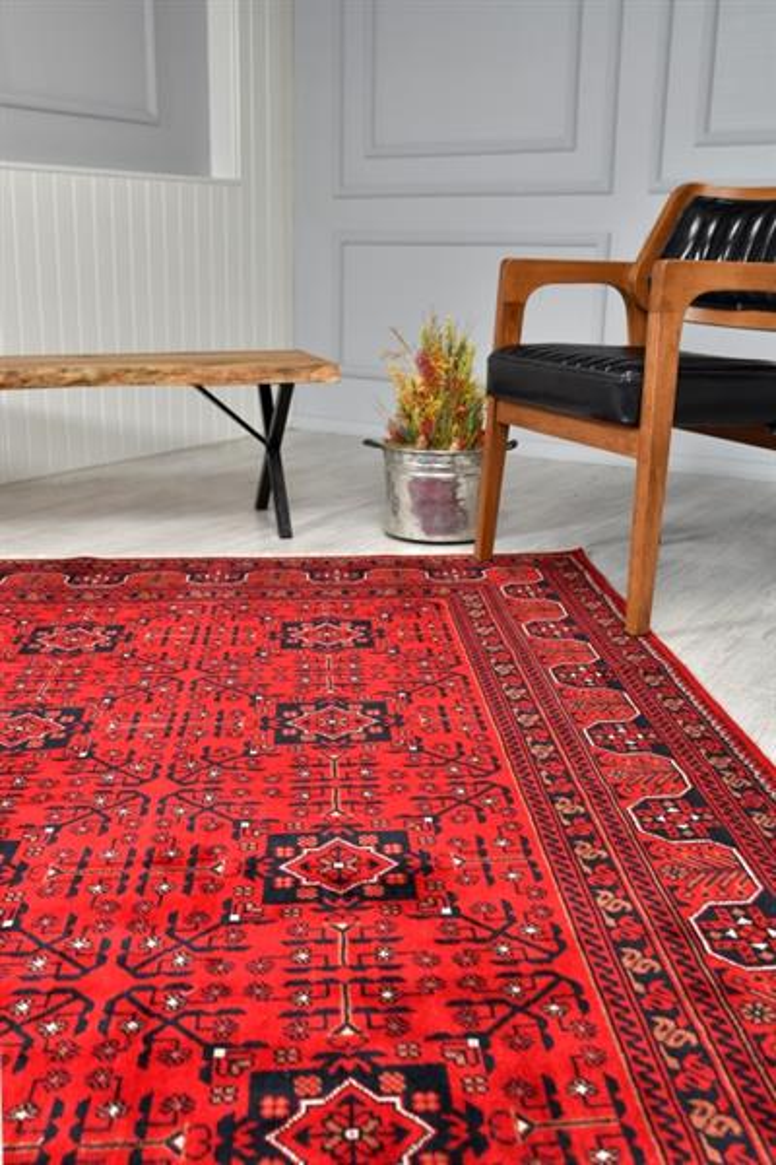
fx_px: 1132
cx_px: 388
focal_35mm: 35
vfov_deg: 54.4
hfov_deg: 37.9
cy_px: 582
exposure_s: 1/125
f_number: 7.1
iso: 640
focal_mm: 35
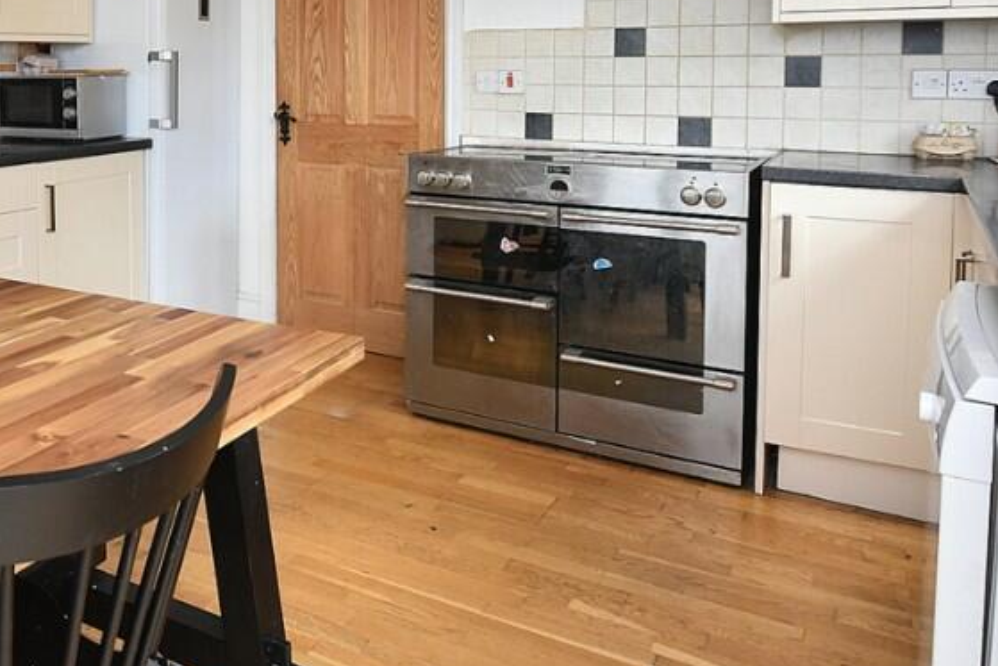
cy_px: 96
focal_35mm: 33
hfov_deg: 52.7
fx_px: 915
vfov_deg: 37.9
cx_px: 170
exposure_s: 1/160
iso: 800
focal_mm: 12
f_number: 4.5
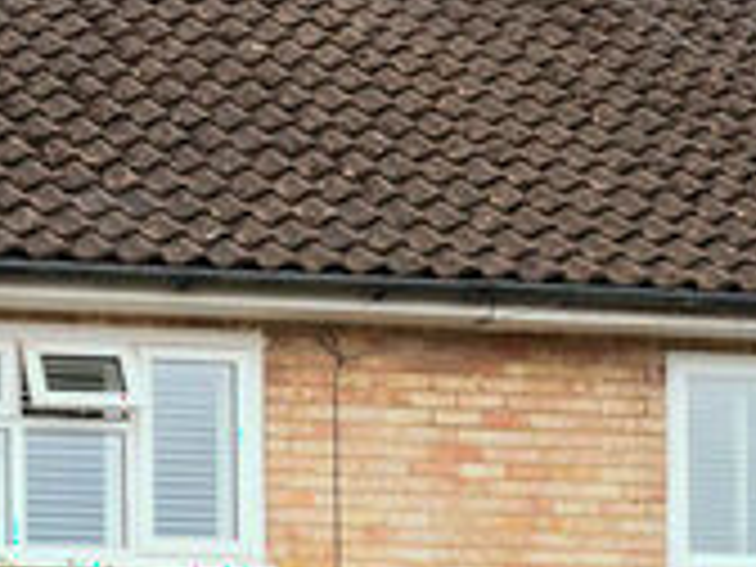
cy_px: 760
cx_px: -54
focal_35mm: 140
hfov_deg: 13.8
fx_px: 3058
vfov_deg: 10.3
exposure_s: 1/1250
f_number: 7.1
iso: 1250
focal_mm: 35
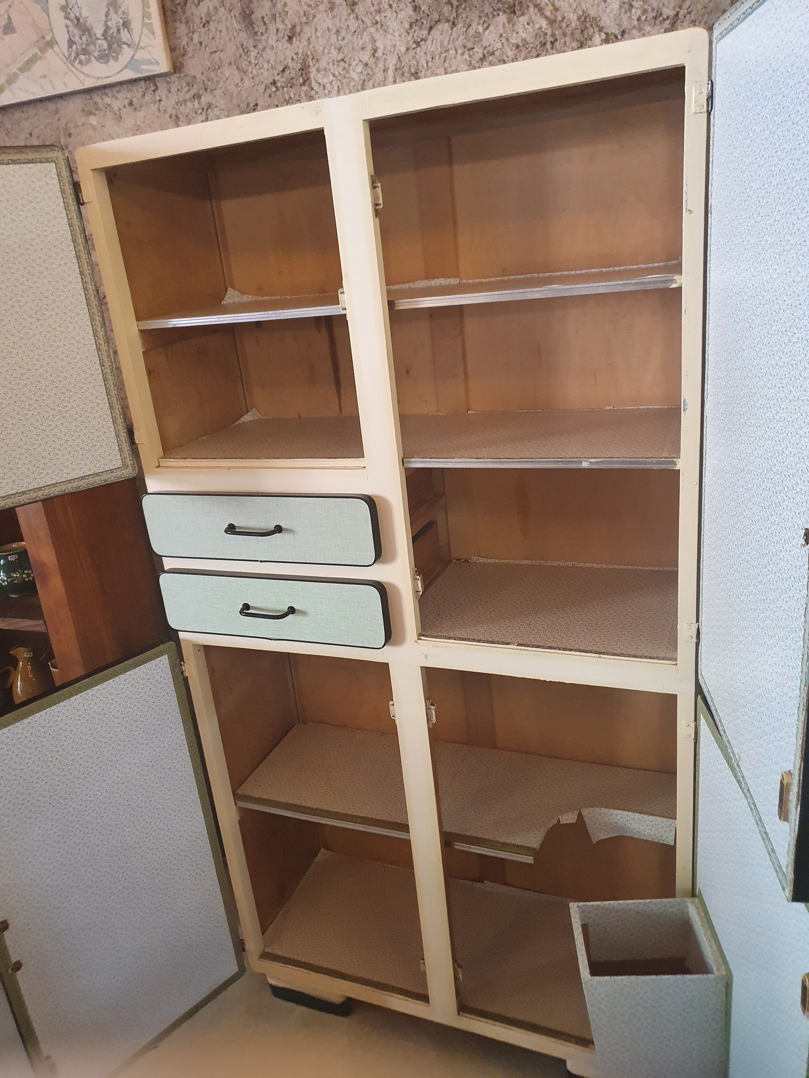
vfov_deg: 67.3
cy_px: 539
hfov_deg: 53.1
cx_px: 404
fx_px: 810
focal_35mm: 26
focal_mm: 4.32
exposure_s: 1/50
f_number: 1.5
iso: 400
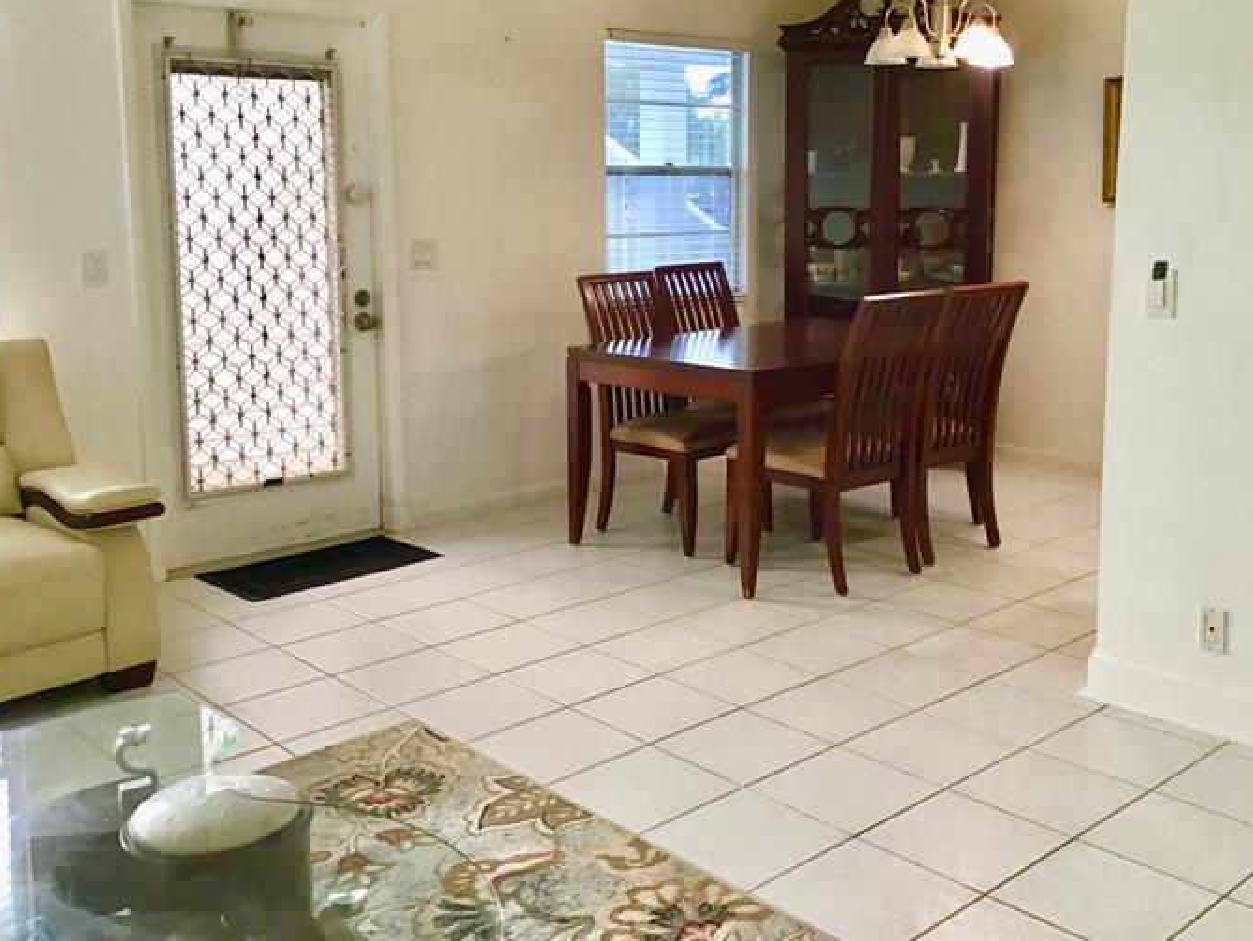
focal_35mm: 37
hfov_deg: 50.0
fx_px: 1340
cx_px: 699
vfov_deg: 38.6
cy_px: 395
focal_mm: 3.3
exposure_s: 1/30
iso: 32
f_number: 2.4
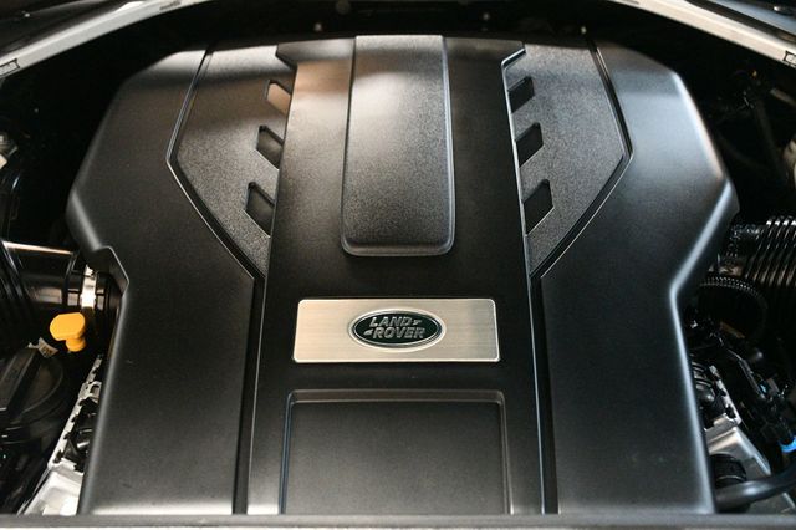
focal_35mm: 39
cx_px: 398
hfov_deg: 49.6
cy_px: 265
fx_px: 862
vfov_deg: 34.2
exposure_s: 1/60
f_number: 3.8
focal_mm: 26
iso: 9000
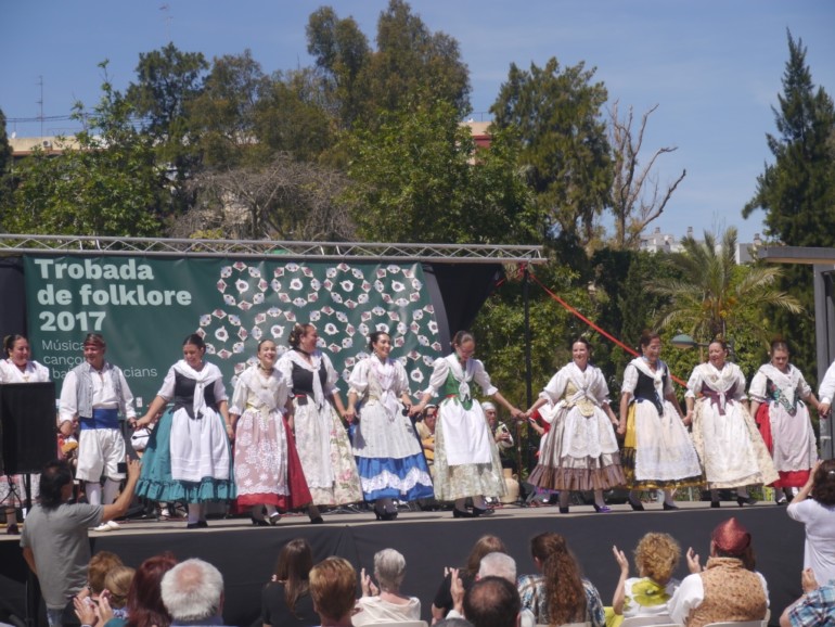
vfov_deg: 17.6
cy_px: 314
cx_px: 418
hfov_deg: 23.3
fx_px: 2027
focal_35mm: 84
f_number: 9
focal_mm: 42
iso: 160
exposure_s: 1/400
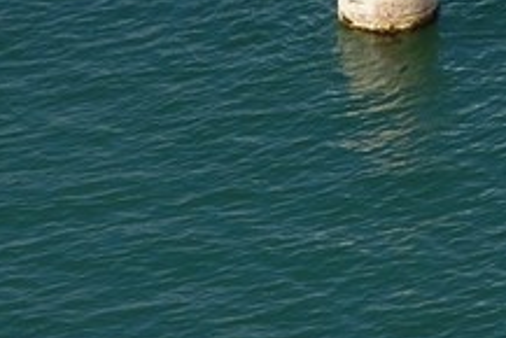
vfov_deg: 1.9
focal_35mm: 738
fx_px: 10380
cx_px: 1763
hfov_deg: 2.7
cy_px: -136
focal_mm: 100
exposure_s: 1/250
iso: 200
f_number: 14
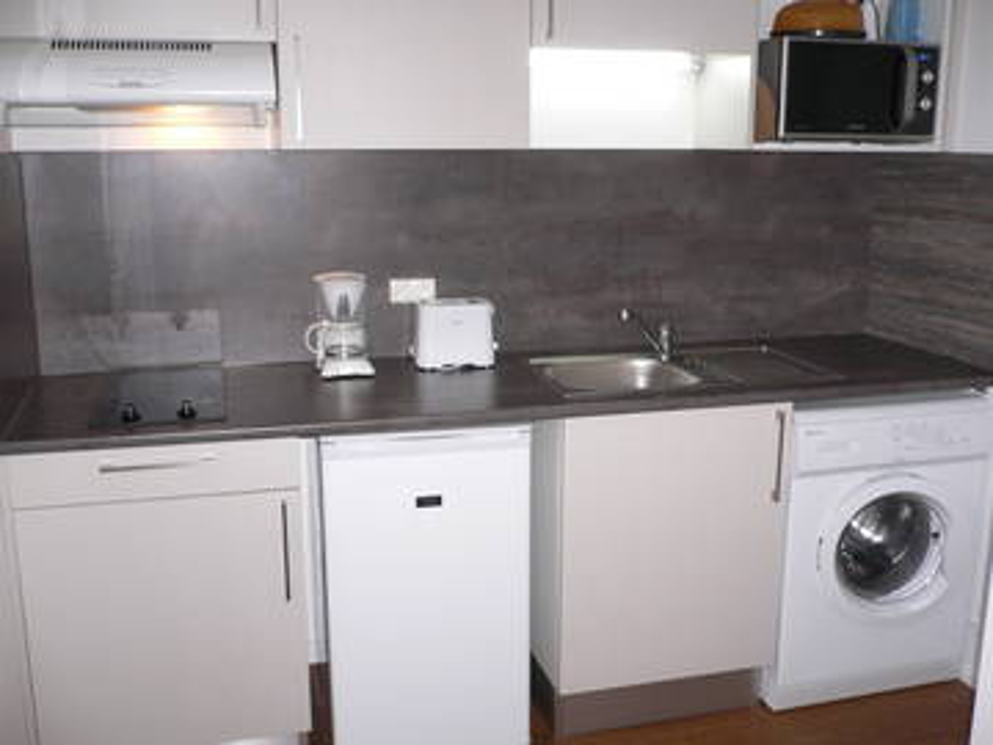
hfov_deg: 52.6
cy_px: 372
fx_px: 1004
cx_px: 496
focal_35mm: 35
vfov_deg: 40.7
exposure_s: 1/60
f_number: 2.8
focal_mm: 5.8
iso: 200
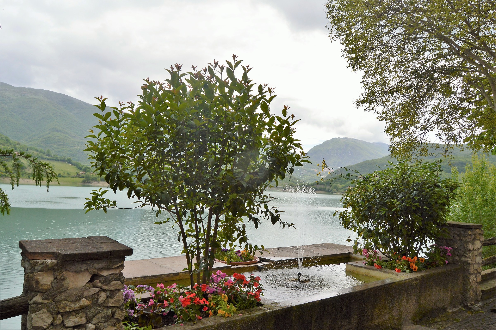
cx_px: 248
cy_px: 165
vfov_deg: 47.8
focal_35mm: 27
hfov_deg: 67.4
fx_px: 372
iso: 400
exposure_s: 1/500
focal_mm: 18
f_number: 11
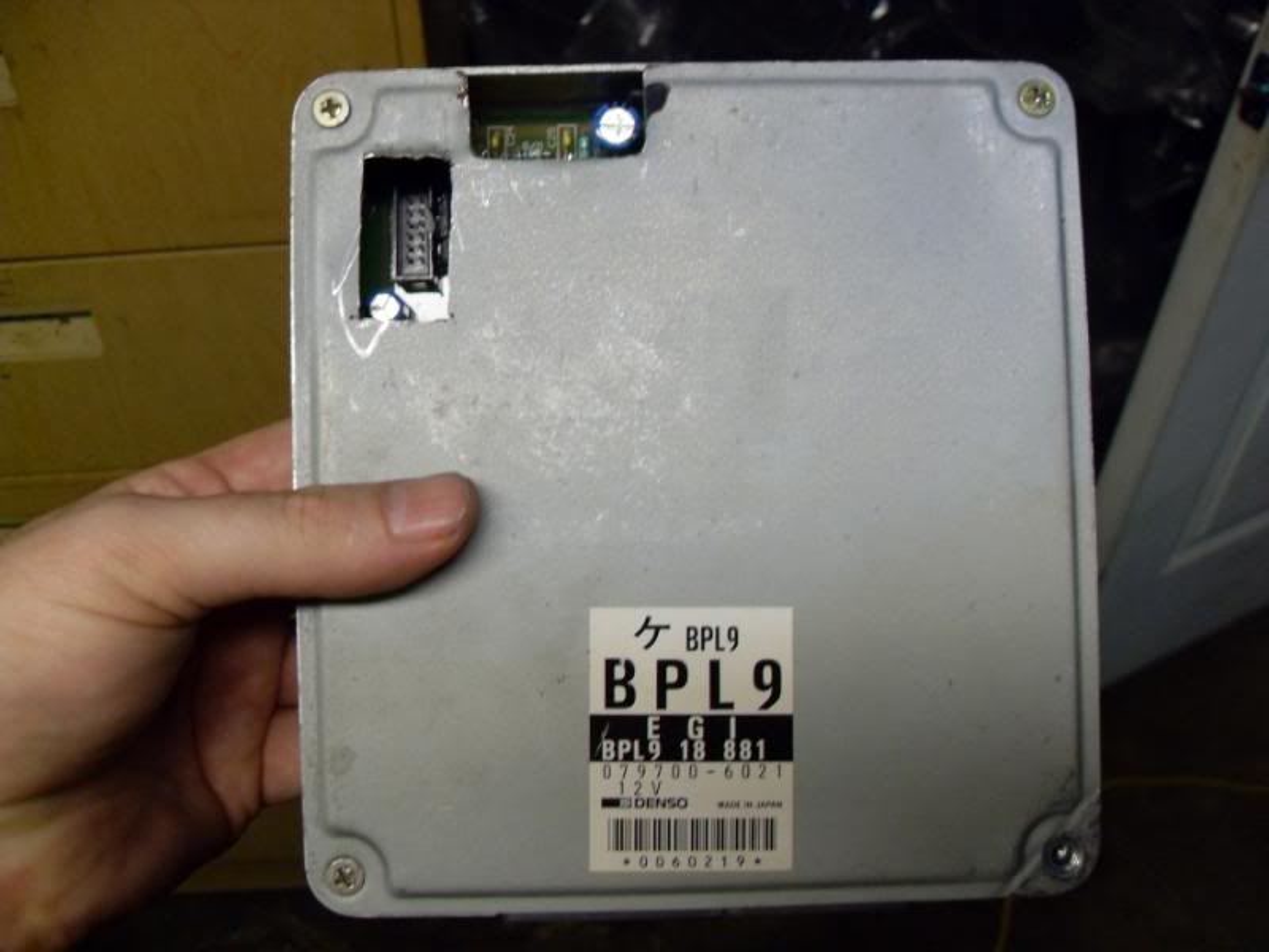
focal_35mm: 34
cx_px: 634
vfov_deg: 41.8
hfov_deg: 54.0
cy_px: 476
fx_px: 1246
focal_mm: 6.3
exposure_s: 1/60
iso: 160
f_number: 2.8
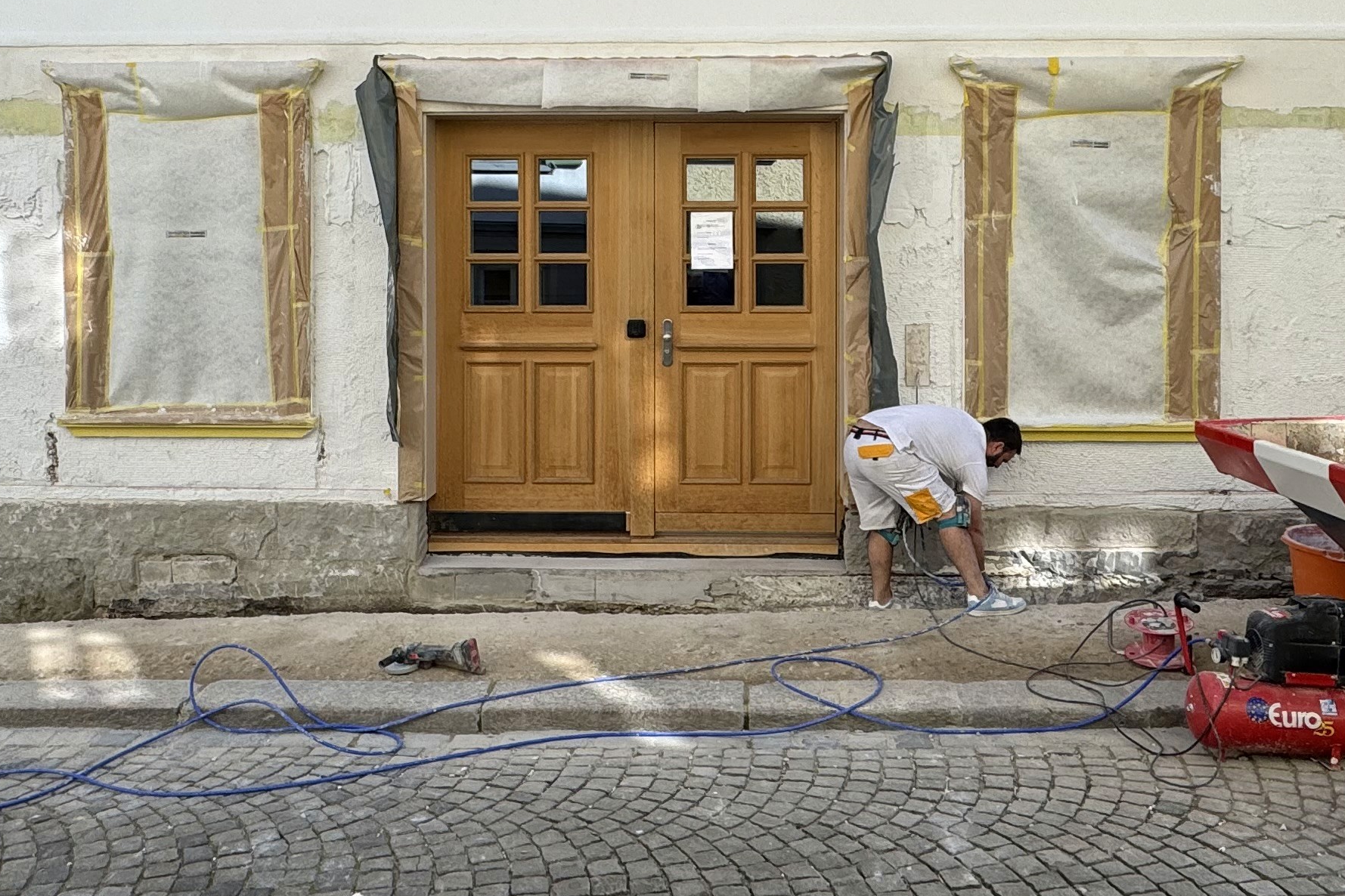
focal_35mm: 33
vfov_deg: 39.4
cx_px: 666
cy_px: 285
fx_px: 1233
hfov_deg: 57.2
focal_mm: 2.22
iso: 40
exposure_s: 1/879
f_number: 2.2
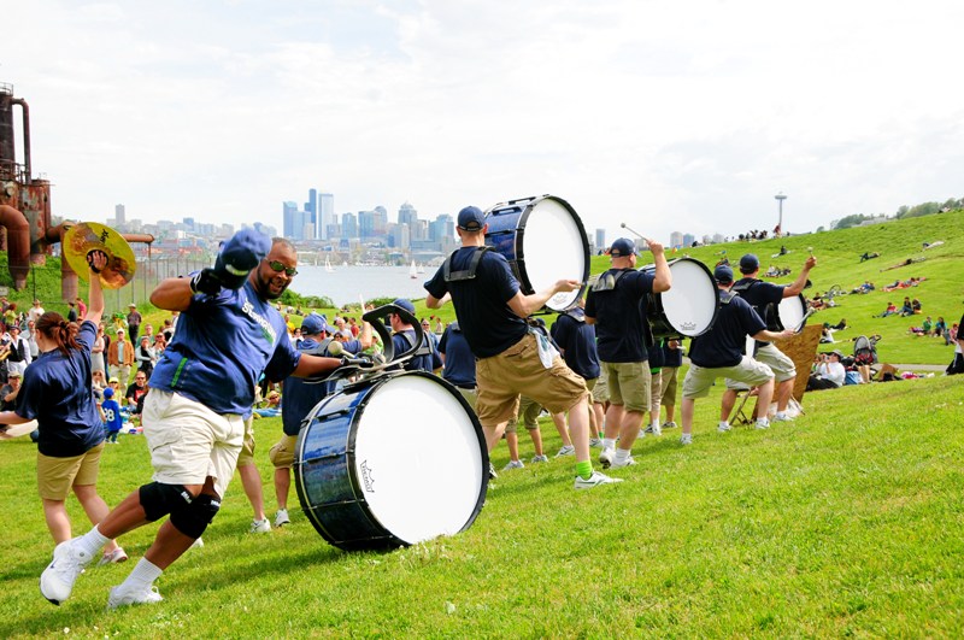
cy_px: 320
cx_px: 482
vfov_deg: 34.1
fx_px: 1043
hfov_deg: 49.6
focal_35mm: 39
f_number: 7.1
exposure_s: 1/320
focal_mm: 26
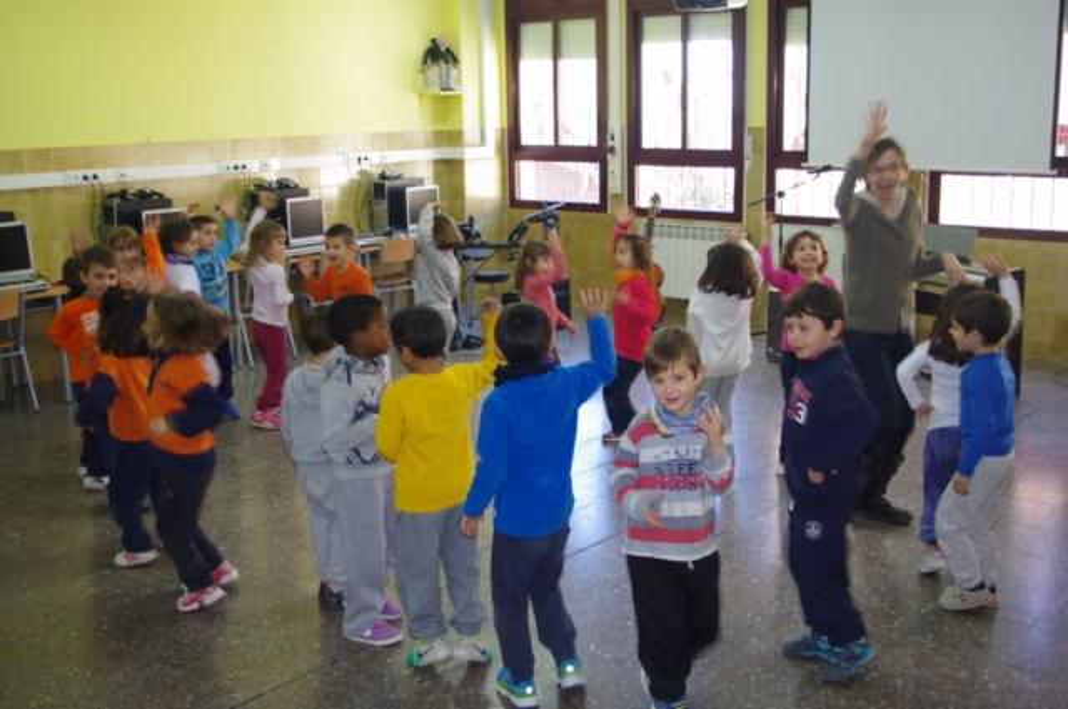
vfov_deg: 31.8
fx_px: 1244
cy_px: 354
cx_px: 534
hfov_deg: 46.5
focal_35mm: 42
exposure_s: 1/25
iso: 200
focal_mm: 28.13
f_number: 4
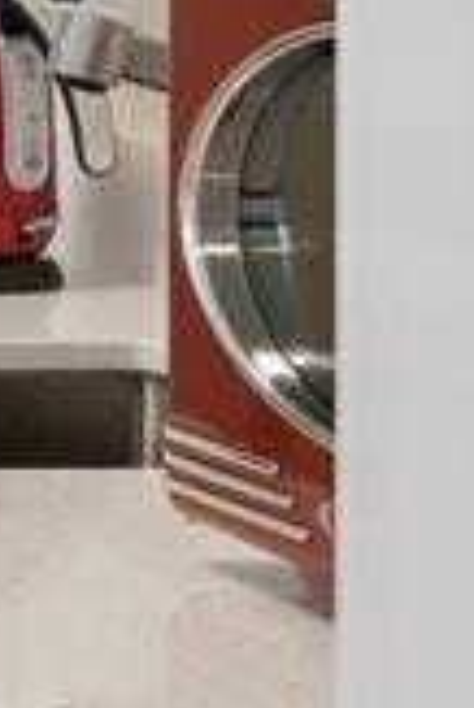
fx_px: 3626
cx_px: -1496
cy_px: -156
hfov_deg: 6.1
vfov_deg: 11.0
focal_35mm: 184
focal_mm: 25
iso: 400
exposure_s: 1/20
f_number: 11
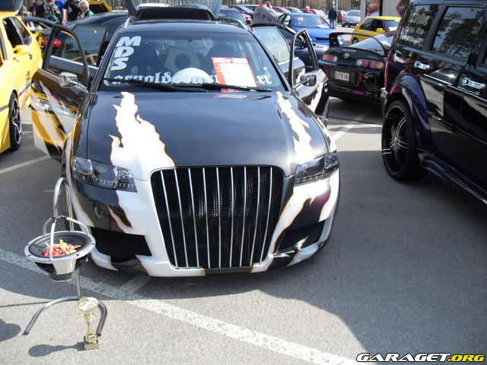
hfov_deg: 54.0
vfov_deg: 41.8
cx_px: 244
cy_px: 182
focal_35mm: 34
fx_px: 478
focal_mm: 6.3
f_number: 7
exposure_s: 1/125
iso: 80
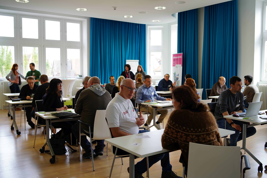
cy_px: 89
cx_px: 134
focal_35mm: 35
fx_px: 260
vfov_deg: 37.9
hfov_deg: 54.4
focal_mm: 35
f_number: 4
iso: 250
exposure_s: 1/60
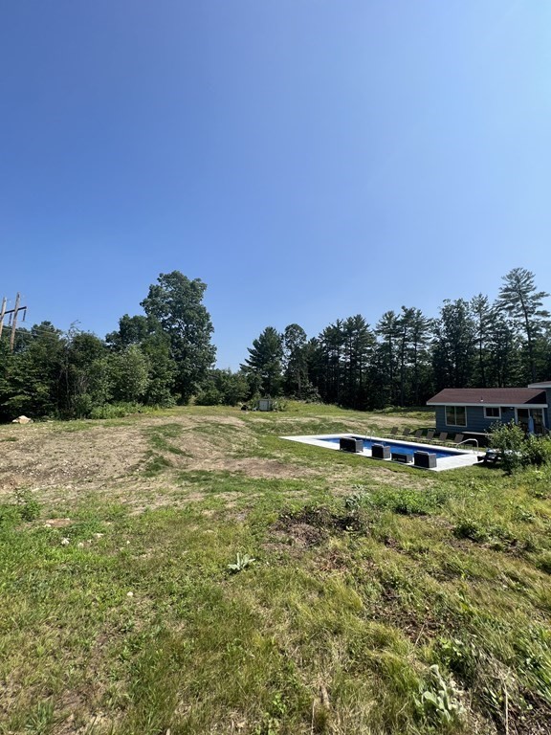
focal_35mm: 13
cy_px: 368
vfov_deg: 106.2
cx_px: 276
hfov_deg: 89.9
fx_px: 276
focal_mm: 1.57
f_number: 1.8
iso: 32
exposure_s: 1/1727
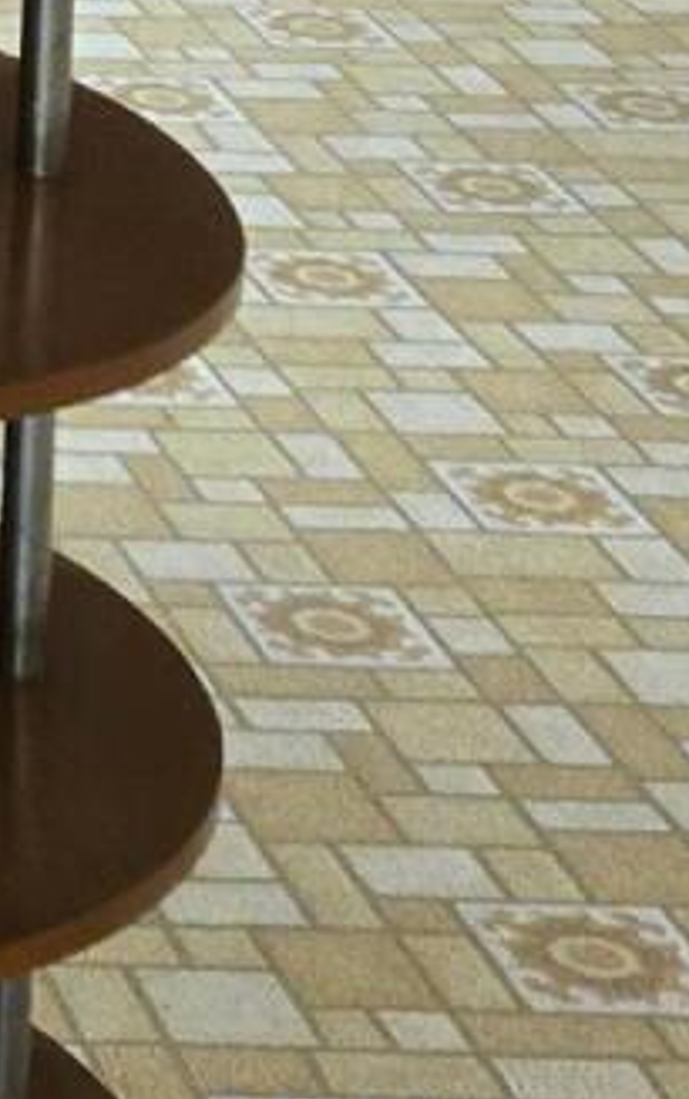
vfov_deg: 12.8
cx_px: -1331
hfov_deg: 7.7
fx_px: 4467
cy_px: -823
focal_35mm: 149
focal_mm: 5.4
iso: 1000
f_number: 1.8
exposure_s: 1/60
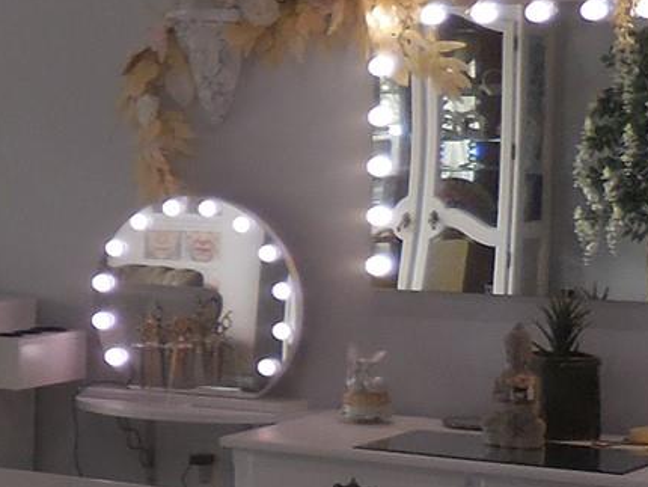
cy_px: 232
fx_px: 2229
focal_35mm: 119
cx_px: -488
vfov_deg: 12.5
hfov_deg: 14.7
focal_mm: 4.5
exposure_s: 1/100
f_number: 3.3
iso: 125
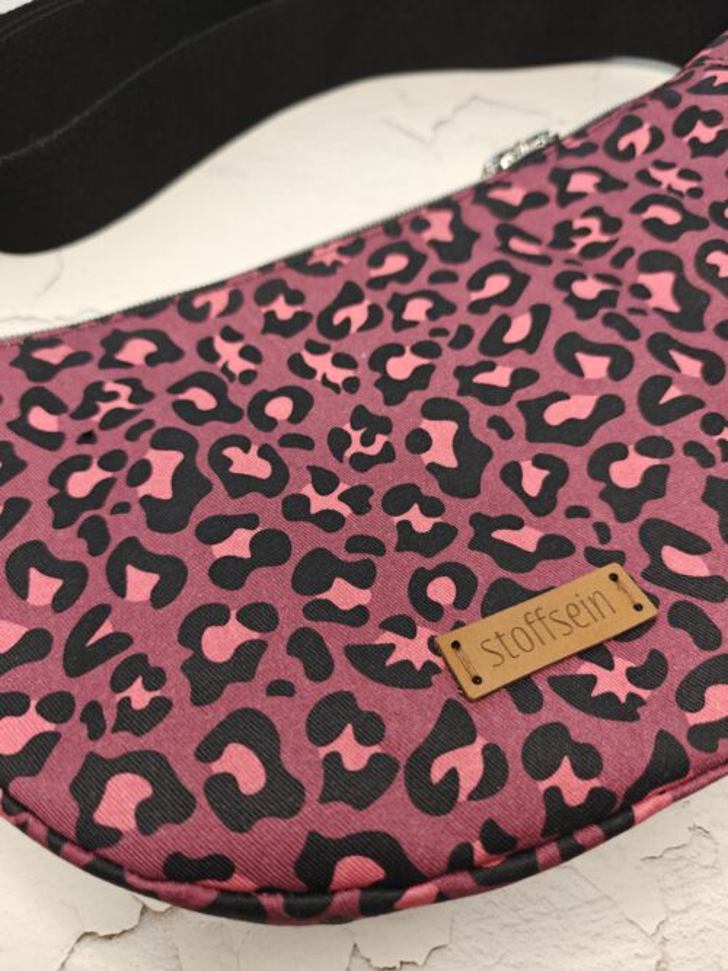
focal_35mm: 23
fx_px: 645
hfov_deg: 58.9
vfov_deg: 73.9
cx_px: 364
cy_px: 486
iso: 320
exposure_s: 1/100
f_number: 1.6
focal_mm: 6.06
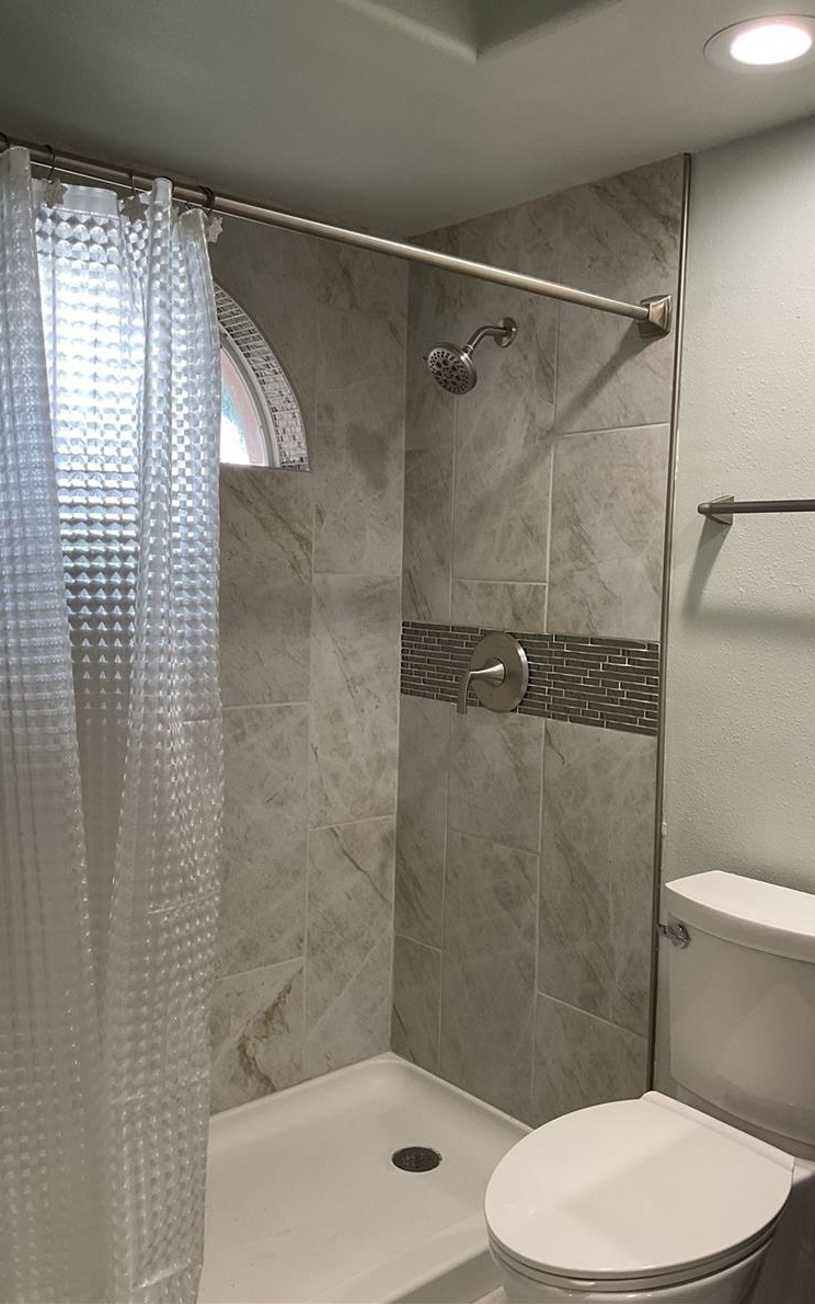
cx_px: 425
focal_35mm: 31
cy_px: 648
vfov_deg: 61.2
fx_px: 1101
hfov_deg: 40.6
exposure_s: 1/60
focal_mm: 3
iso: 40
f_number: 1.8
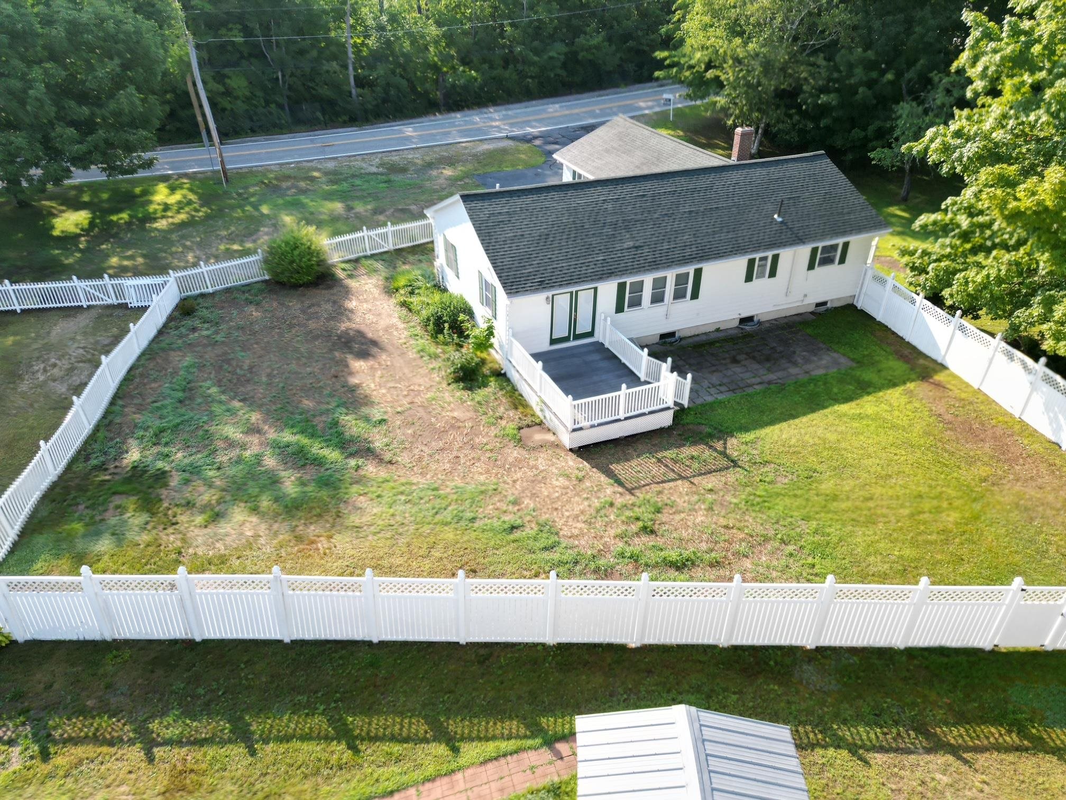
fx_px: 739
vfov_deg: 56.8
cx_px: 533
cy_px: 400
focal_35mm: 24
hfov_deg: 71.6
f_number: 1.7
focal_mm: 6.72
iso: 120
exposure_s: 1/1000
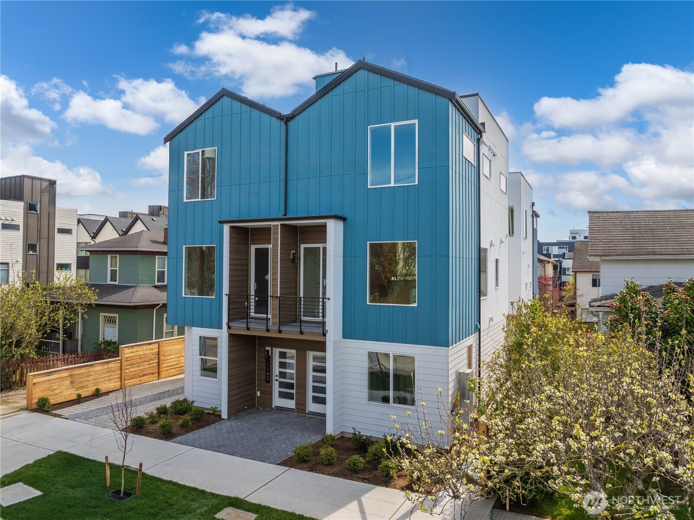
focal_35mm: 24
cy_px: 260
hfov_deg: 71.6
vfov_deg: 56.8
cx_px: 347
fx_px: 481
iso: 230
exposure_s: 1/8000
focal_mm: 12.29
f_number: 3.2
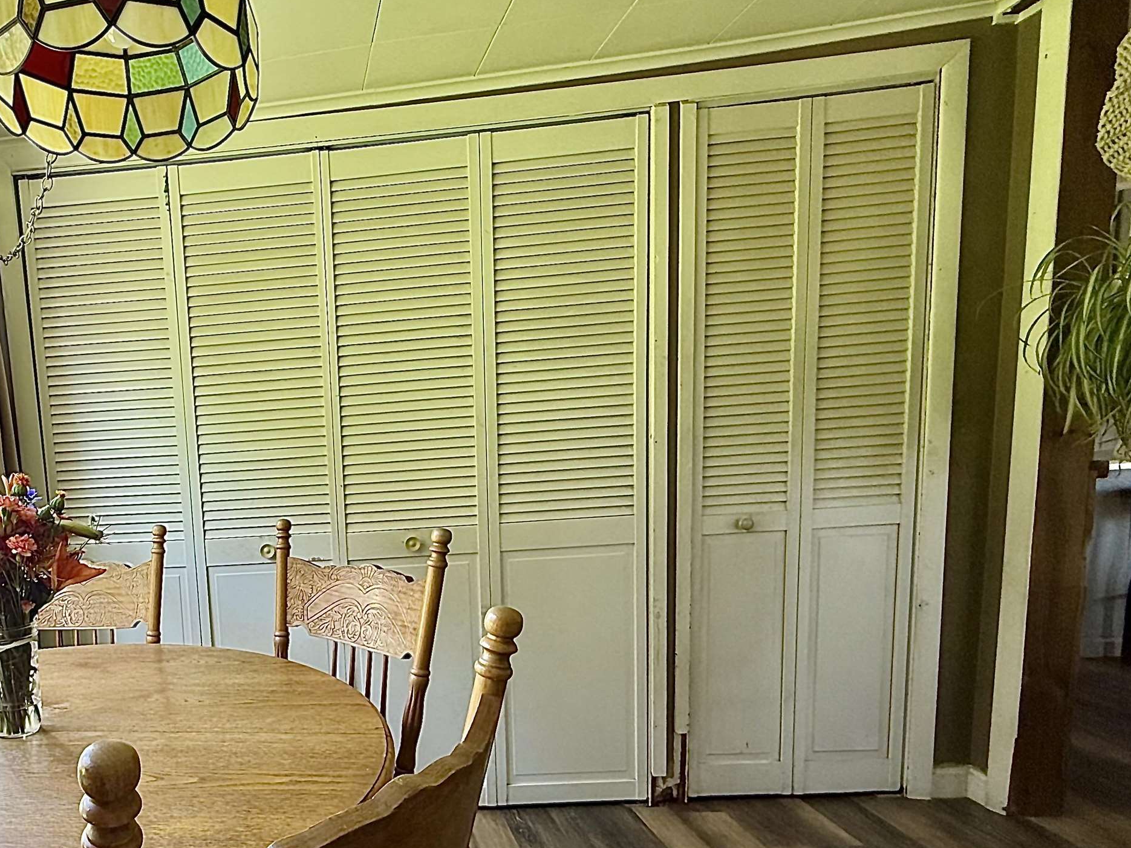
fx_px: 751
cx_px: 228
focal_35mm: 23
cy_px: 545
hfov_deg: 67.1
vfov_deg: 57.9
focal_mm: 2.22
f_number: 2.2
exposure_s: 1/99
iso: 80
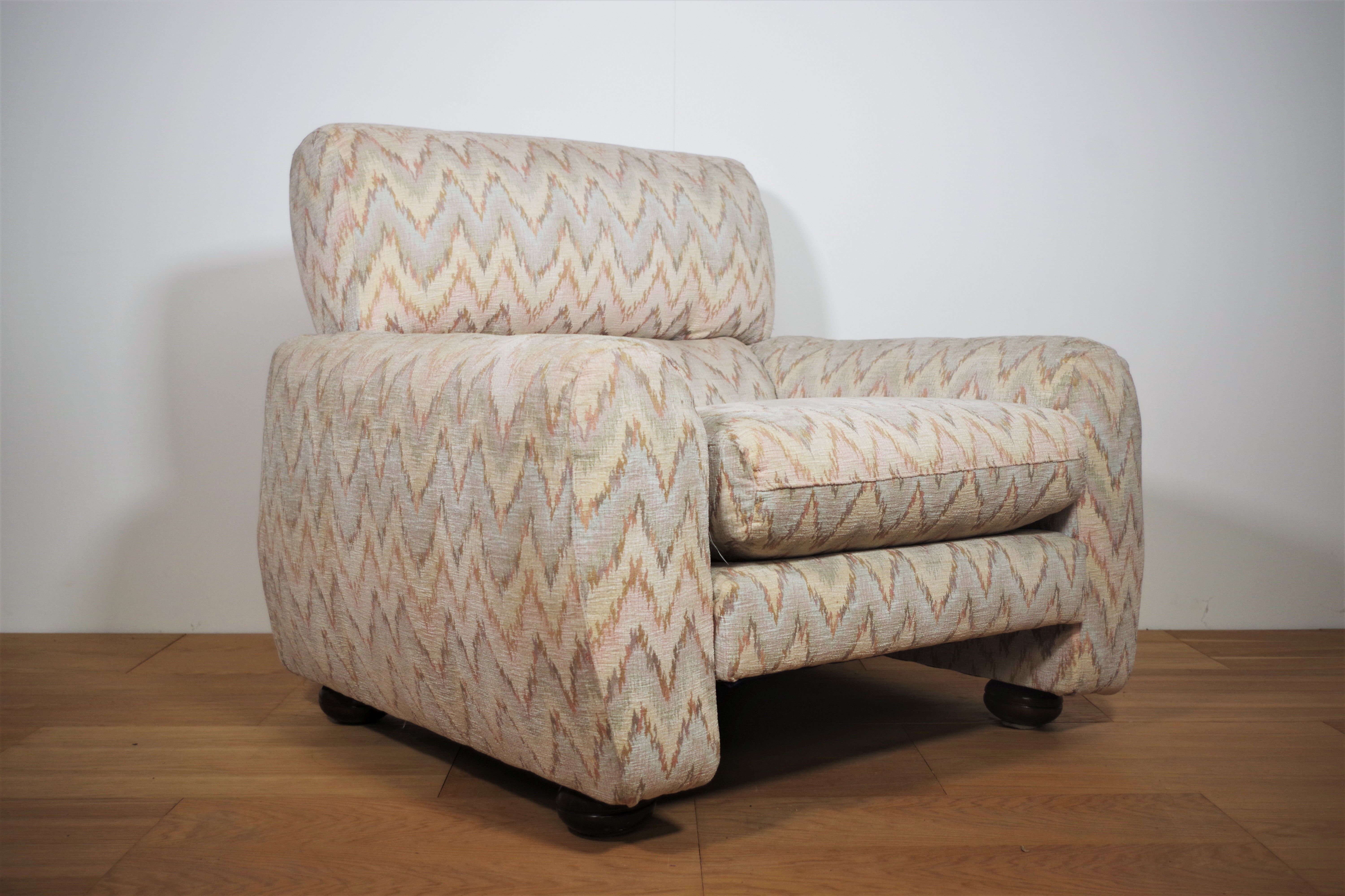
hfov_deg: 49.6
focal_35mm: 39
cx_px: 672
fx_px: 1457
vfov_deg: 34.2
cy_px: 448
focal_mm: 26.25
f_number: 4
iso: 200
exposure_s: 1/60
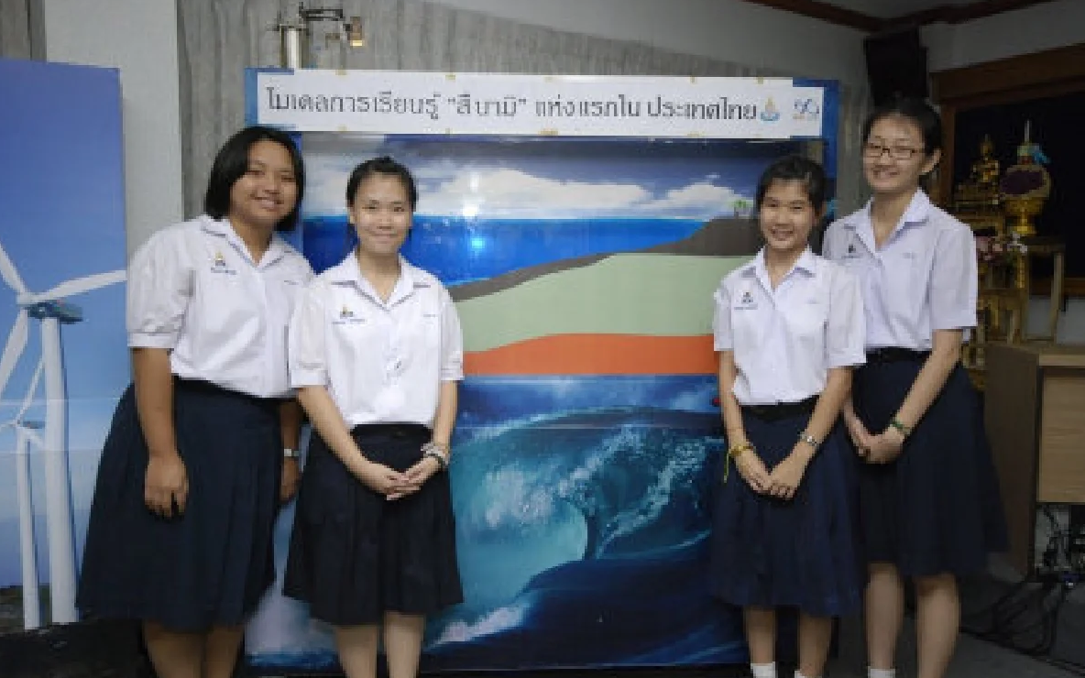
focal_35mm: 31
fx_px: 917
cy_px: 344
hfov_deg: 61.2
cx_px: 541
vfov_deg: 40.6
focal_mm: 20
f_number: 5.6
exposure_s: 1/50
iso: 800
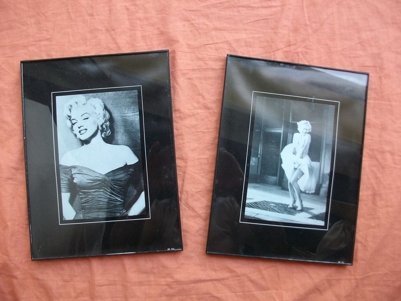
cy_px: 150
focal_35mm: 32
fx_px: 371
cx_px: 200
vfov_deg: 44.2
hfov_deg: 56.8
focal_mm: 5.7
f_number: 2.9
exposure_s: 1/40
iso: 81
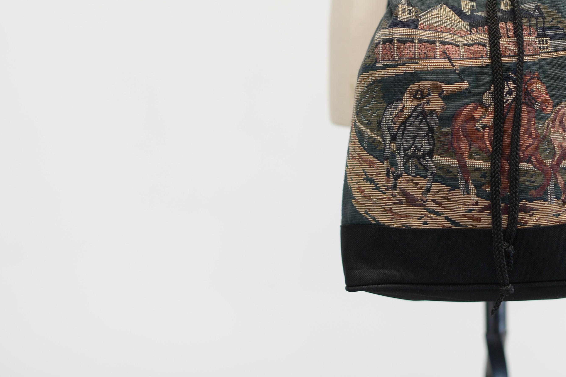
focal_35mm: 92
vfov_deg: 14.7
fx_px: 1446
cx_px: 379
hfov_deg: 22.1
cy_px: 35
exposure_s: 1/125
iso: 200
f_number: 2.2
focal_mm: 50
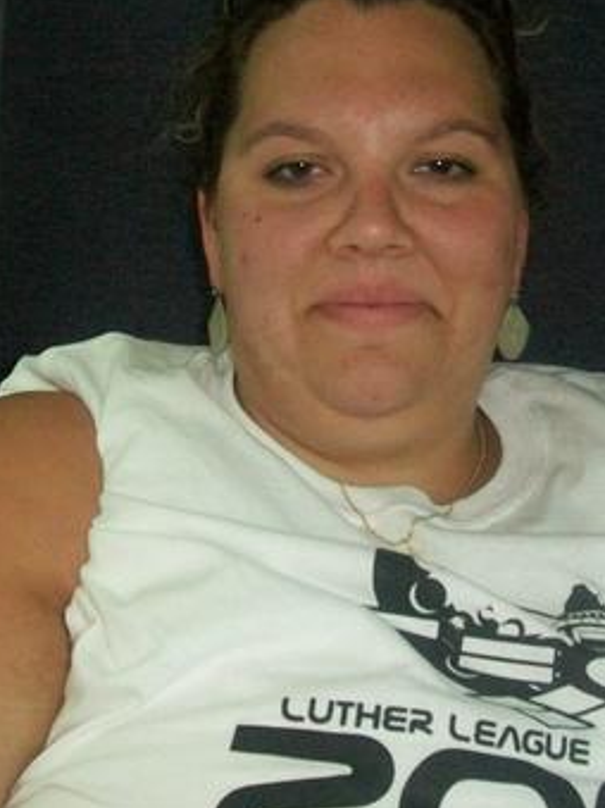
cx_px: 357
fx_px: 1586
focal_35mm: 68
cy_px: 324
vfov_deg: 28.5
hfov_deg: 21.6
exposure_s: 1/125
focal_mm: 6
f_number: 2.7
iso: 200
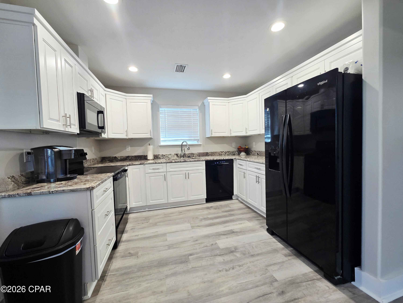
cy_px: 152
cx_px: 202
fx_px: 151
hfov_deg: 106.2
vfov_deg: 89.9
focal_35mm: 13
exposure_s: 1/60.2
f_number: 2.2
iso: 125
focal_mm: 2.2
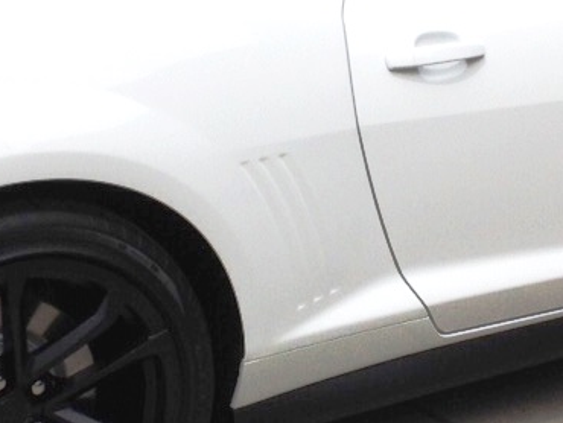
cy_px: 205
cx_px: 393
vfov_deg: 12.3
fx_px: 1969
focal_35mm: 121
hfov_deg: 16.2
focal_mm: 4.28
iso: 50
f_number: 2.4
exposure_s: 1/2404
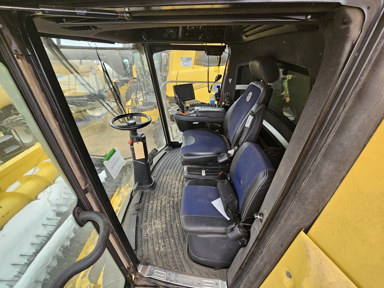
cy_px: 144
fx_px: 144
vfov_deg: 89.9
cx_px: 192
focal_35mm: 13
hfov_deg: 106.2
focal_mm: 2.2
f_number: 2.2
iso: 200
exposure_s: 1/60
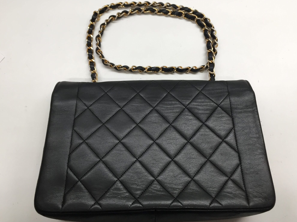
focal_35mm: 30
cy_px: 109
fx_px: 257
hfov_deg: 60.0
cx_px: 151
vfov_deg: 46.8
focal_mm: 4.15
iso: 32
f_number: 2.2
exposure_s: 1/30
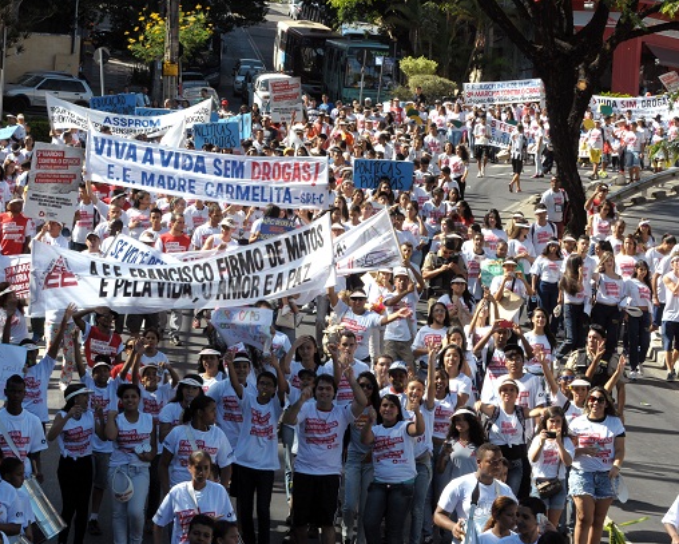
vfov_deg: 12.9
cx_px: 305
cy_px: 273
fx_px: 2413
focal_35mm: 120
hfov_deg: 16.0
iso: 320
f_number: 14
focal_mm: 70
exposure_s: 1/100
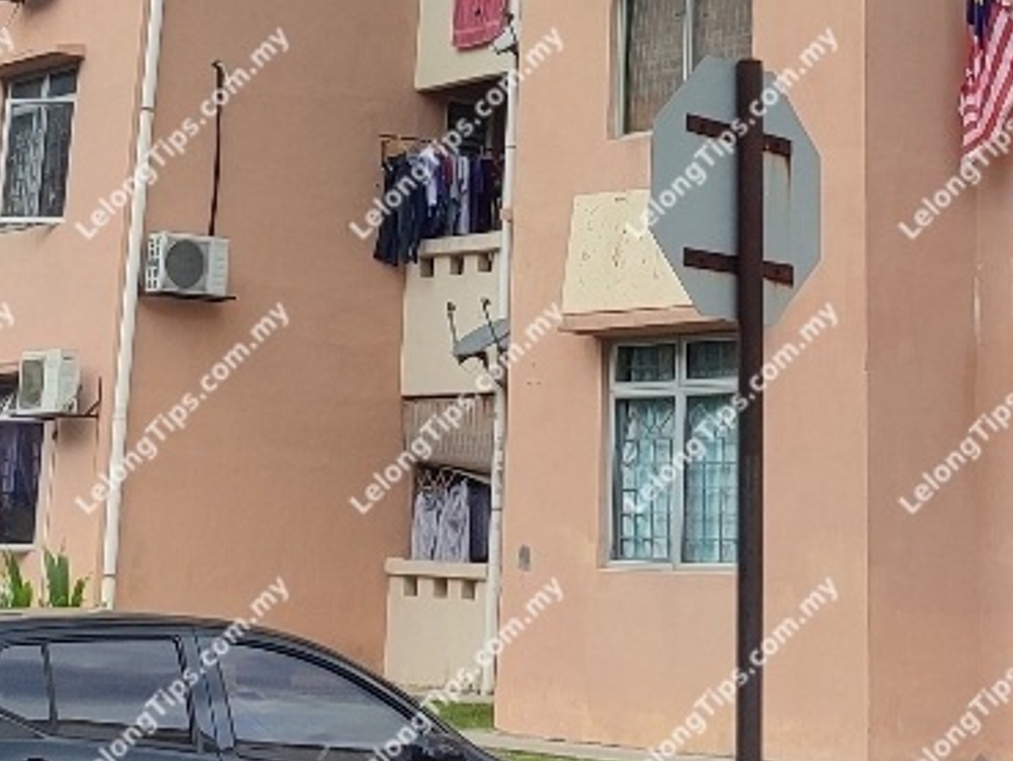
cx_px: 699
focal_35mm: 83
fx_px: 2430
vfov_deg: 16.4
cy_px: -338
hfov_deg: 23.4
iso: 50
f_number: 1.89
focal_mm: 5.89
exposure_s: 1/355
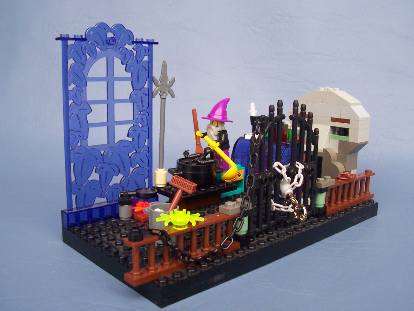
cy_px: 156
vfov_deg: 38.7
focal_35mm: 37
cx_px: 207
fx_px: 443
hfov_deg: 50.1
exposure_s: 1/45
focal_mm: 5.6
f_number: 2.8
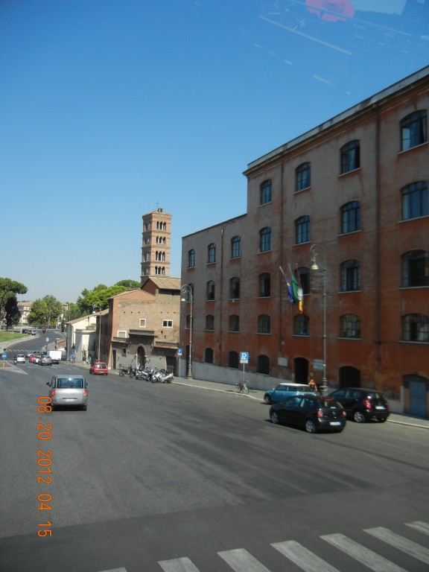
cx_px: 214
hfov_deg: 46.8
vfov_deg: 60.0
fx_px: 496
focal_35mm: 30
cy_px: 286
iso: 160
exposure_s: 1/315
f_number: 7
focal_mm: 5.4
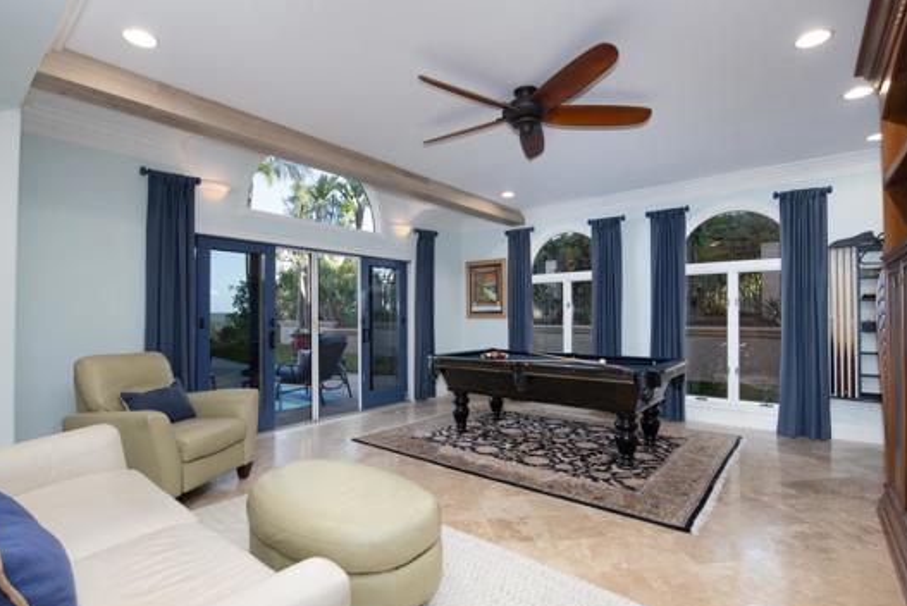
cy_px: 311
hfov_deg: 93.2
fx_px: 429
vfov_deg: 70.5
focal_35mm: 17
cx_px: 451
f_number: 7.1
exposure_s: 1/80
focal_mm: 14
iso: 320
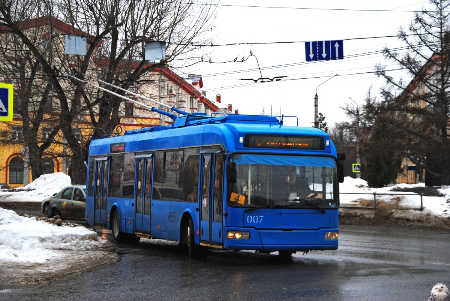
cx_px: 225
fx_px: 1089
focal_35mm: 87
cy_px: 150
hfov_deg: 23.4
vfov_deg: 15.7
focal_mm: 58
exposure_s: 1/800
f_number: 5
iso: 400
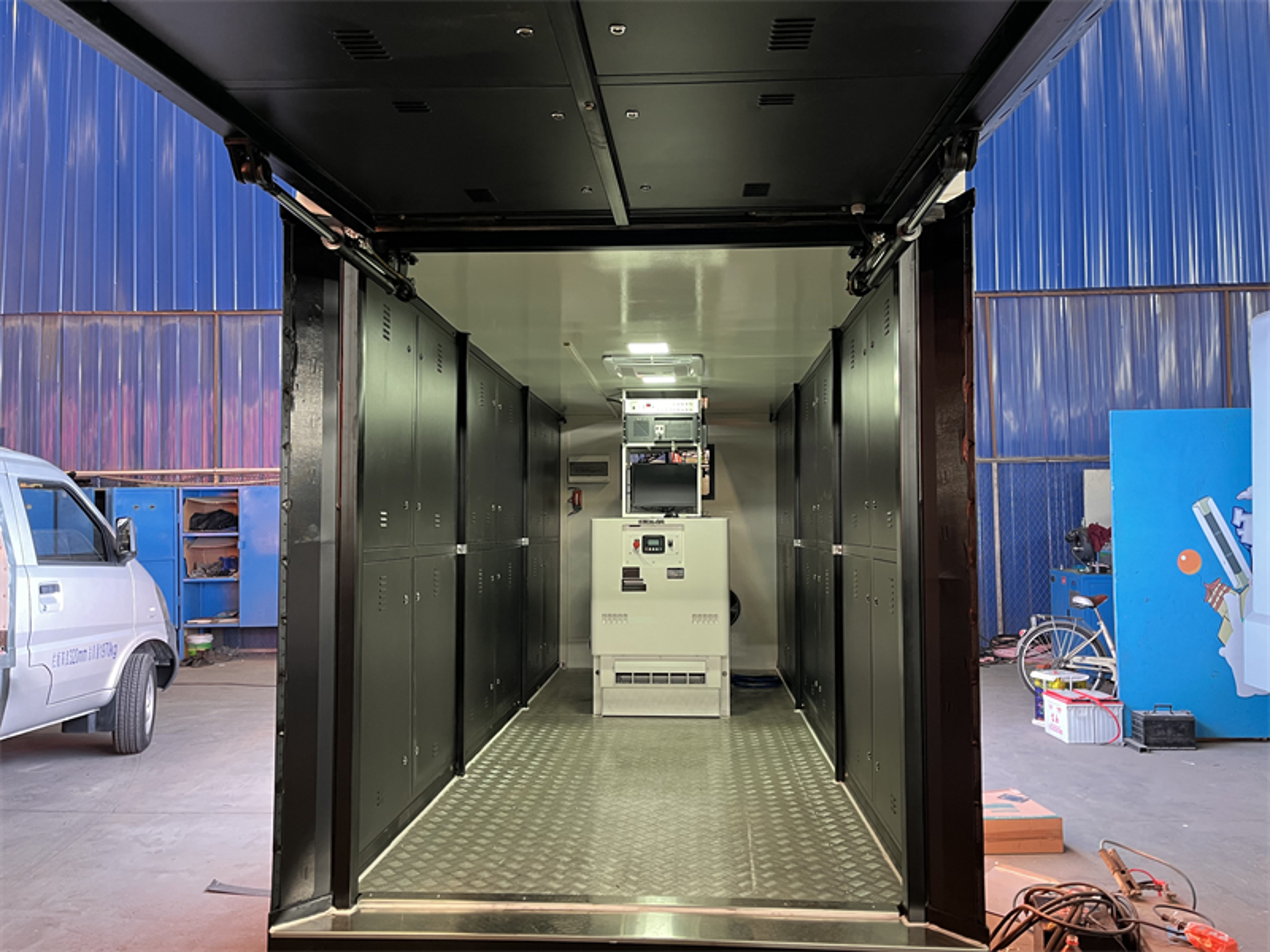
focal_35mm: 26
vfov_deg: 53.1
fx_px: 954
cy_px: 476
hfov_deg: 67.3
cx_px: 635
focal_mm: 5.1
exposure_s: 1/60
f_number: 1.6
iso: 200
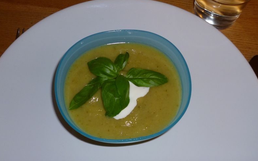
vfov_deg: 24.8
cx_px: 130
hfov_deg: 38.9
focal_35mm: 52
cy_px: 92
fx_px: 366
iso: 250
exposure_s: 1/80
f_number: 3.5
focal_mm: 8.6
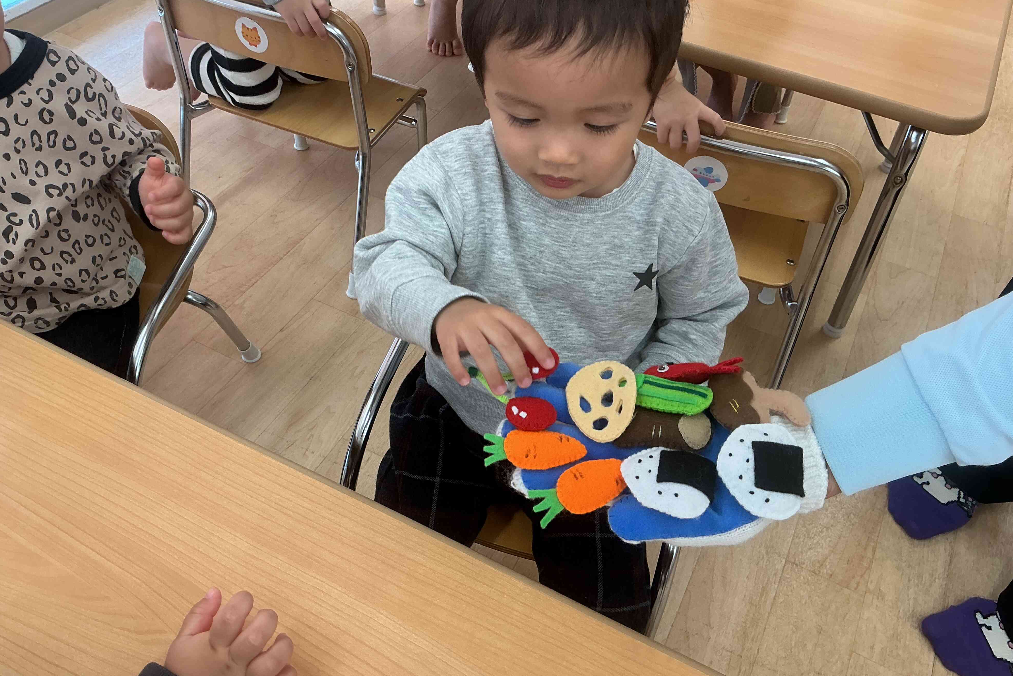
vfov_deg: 42.3
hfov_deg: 60.3
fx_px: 872
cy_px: 315
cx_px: 494
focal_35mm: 31
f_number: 1.8
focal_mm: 3
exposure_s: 1/60
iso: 32
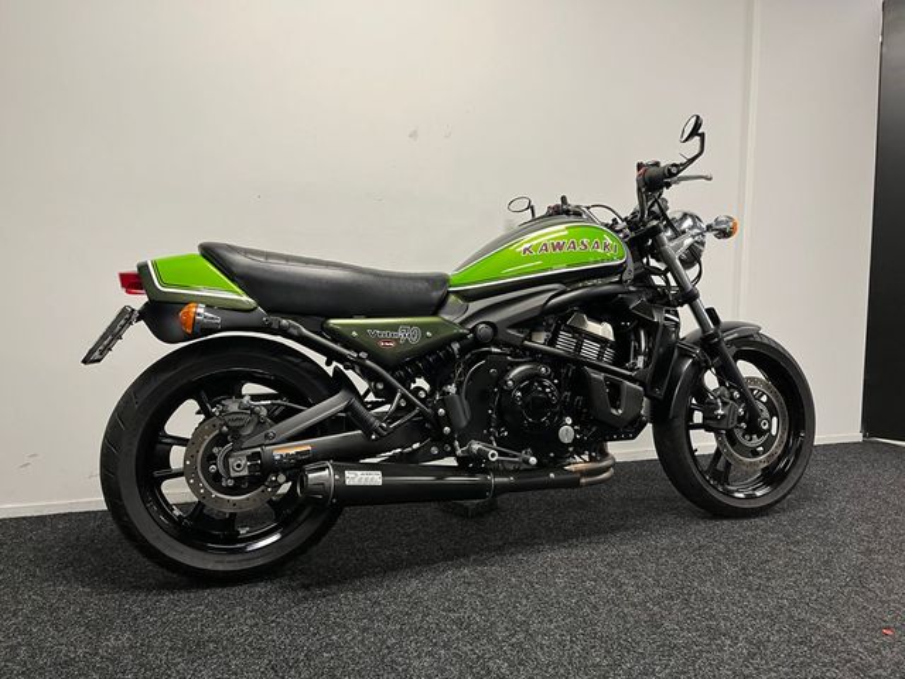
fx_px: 680
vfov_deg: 53.1
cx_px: 452
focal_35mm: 26
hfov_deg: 67.3
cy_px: 340
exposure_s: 1/50
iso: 80
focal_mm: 5.1
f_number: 1.6
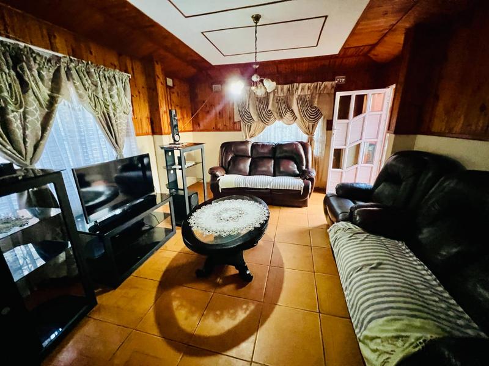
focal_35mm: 13
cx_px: 244
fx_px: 184
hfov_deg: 106.2
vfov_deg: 89.9
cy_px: 183
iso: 1000
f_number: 1.8
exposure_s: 1/50
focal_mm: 1.57
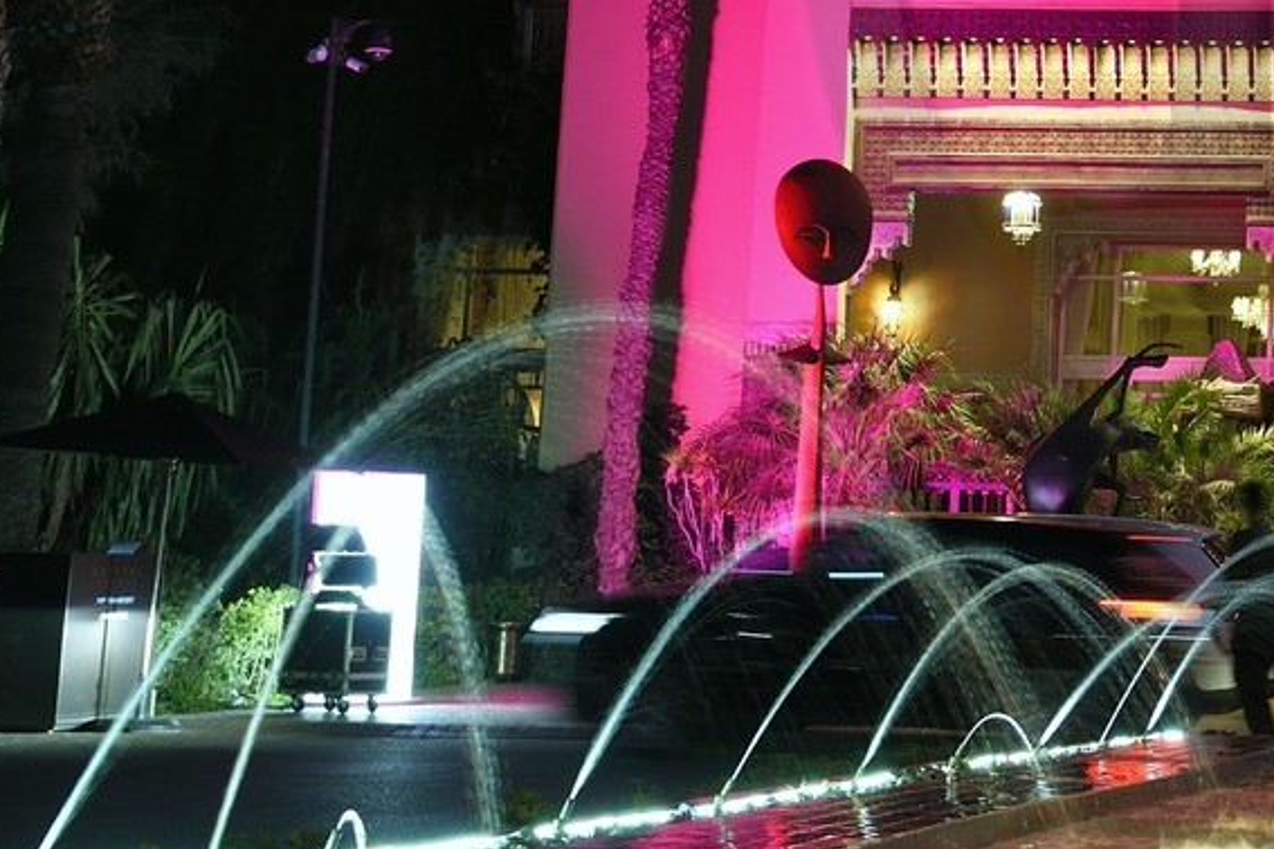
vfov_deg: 13.9
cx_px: 1710
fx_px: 3397
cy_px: -157
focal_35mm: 96
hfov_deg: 19.4
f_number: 6.3
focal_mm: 34
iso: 800
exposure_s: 1/5
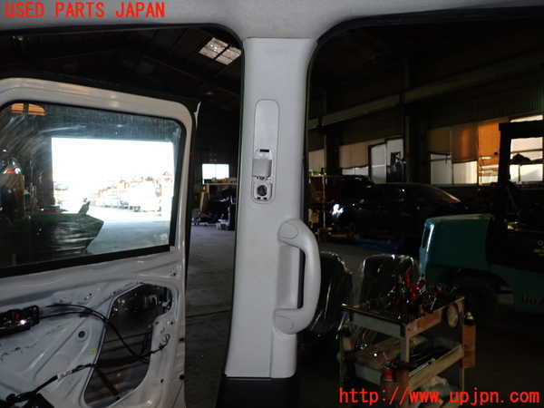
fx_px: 393
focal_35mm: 25
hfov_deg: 69.4
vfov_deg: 54.9
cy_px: 204
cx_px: 272
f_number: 5.6
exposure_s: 1/30
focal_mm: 4.5
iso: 250
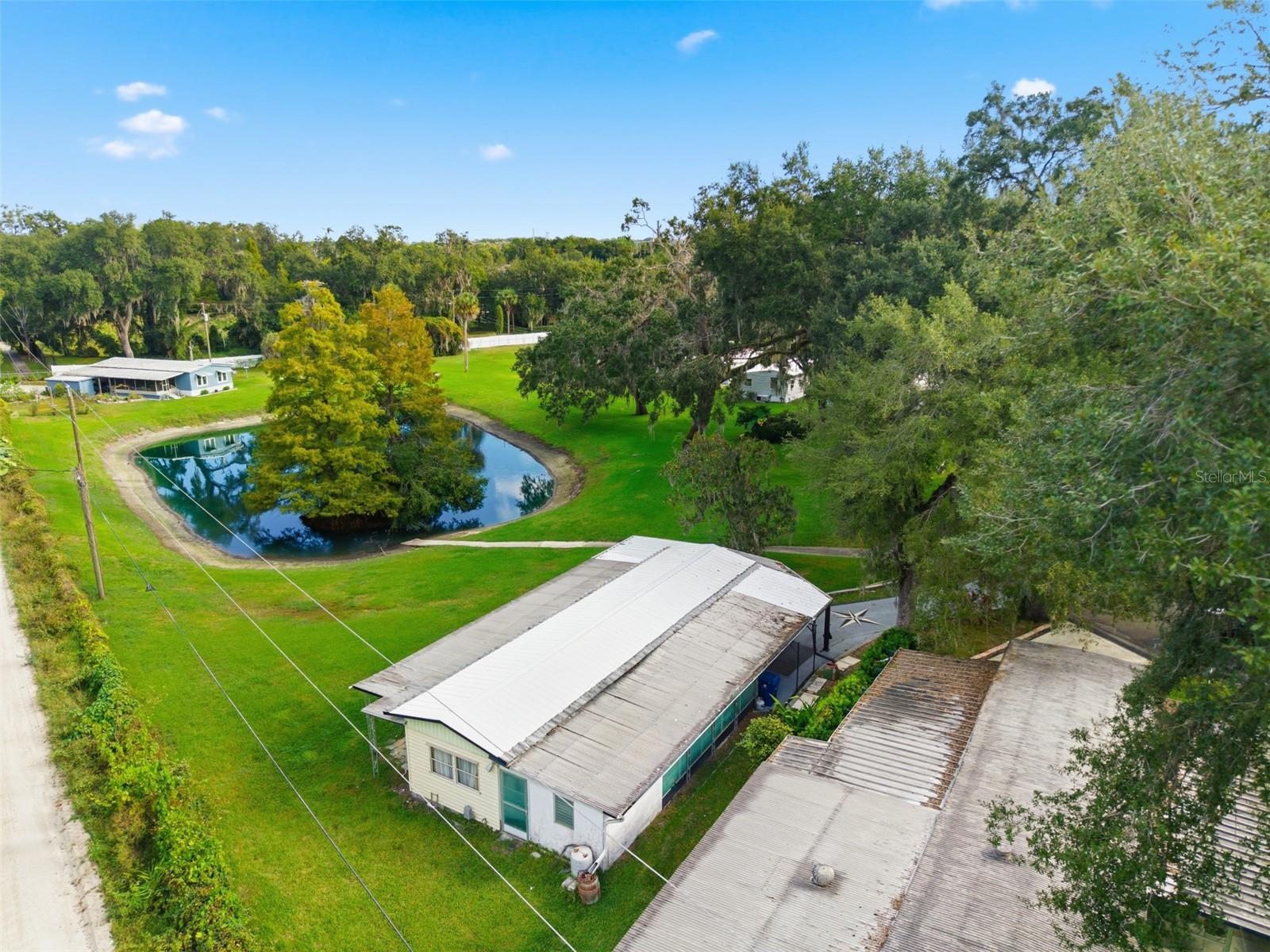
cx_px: 635
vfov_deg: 56.8
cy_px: 476
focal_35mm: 24
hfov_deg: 71.6
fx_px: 881
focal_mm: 8.7
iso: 200
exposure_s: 1/1250
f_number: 1.8
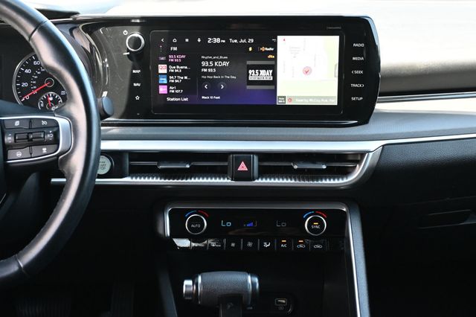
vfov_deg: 25.0
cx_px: 238
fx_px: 714
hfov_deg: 36.9
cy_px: 158
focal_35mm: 54
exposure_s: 1/125
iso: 1600
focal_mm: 36
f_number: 5.3
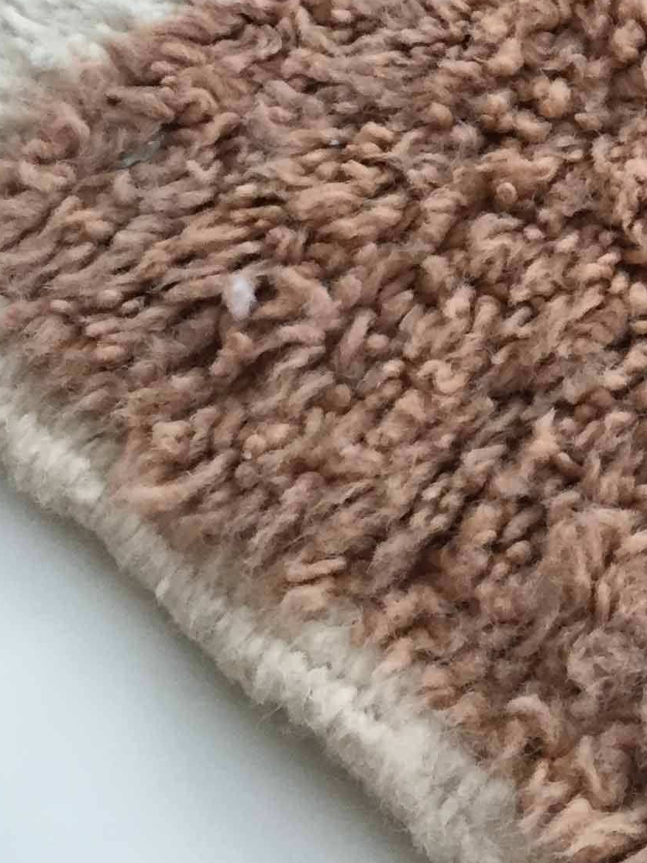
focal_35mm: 85
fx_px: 2119
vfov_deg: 21.7
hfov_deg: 16.5
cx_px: 828
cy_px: -119
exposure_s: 1/33
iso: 50
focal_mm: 4.15
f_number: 2.2
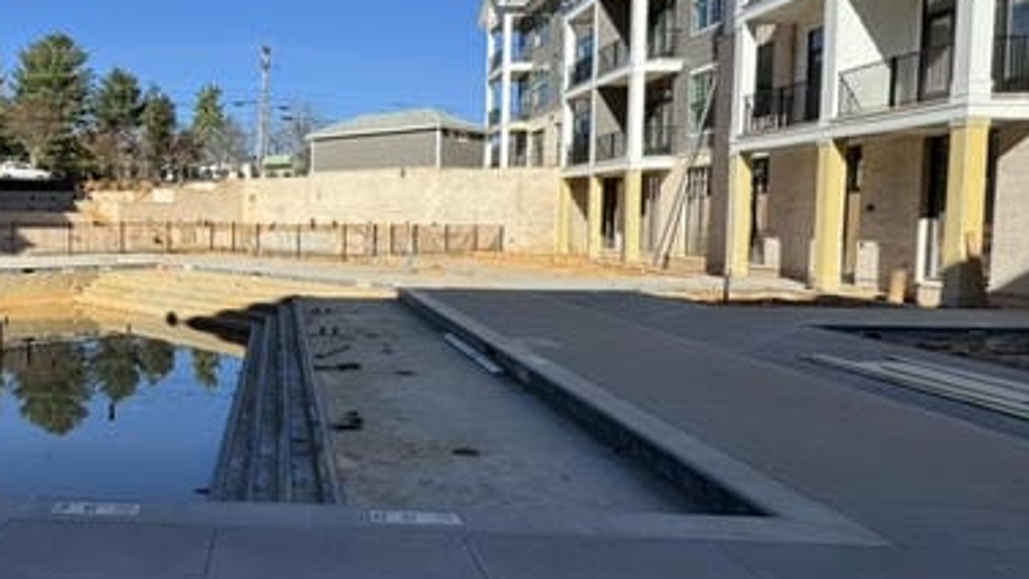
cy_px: 257
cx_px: 244
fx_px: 791
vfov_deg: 40.1
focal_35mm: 29
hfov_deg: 61.9
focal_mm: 2.22
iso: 50
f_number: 2.2
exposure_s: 1/2028
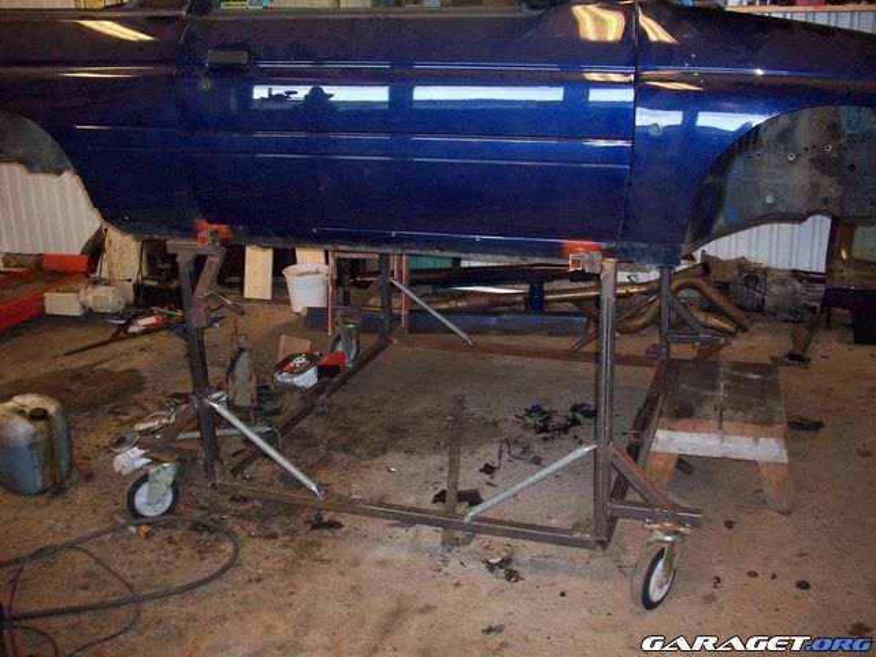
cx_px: 438
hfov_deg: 50.1
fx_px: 936
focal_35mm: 37
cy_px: 328
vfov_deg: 38.7
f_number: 2.8
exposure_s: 1/64
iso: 200
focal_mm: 6.2
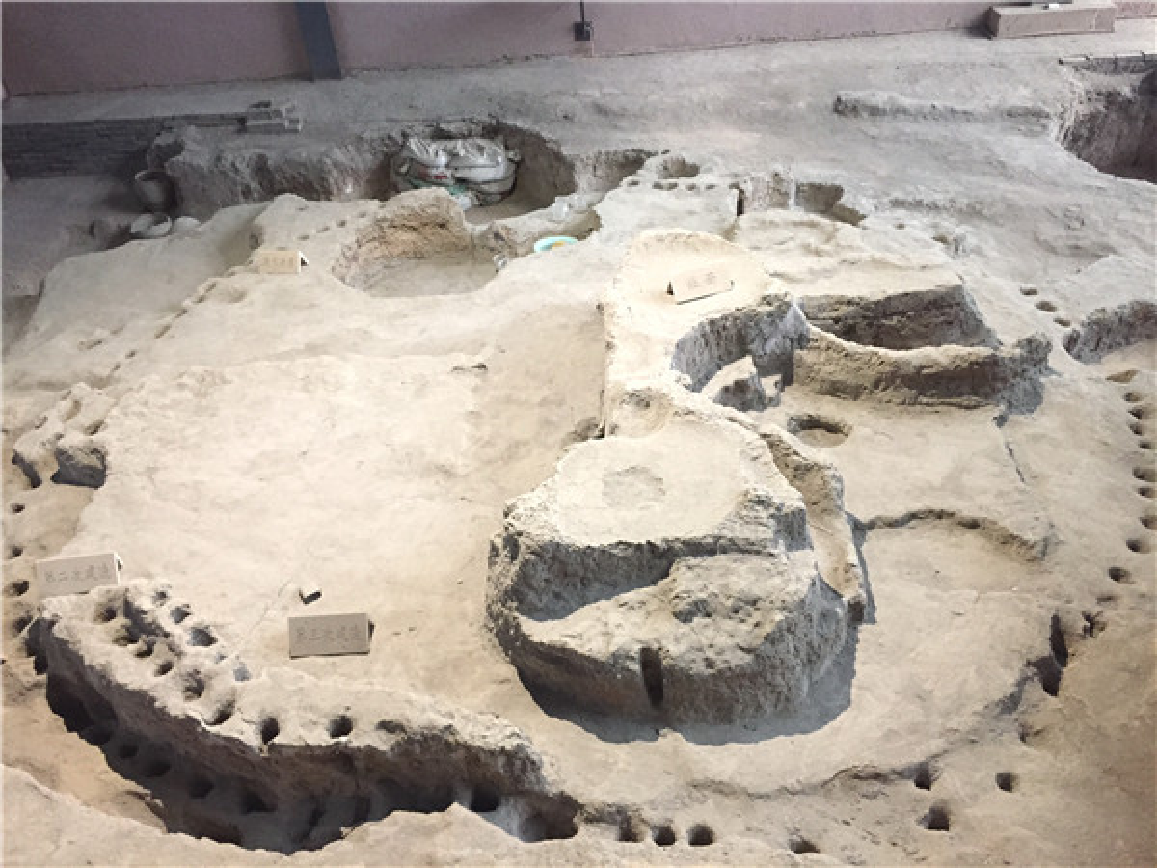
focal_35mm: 29
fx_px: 969
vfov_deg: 48.2
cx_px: 578
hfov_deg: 61.7
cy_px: 434
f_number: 2.2
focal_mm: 4.15
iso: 250
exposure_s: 1/24
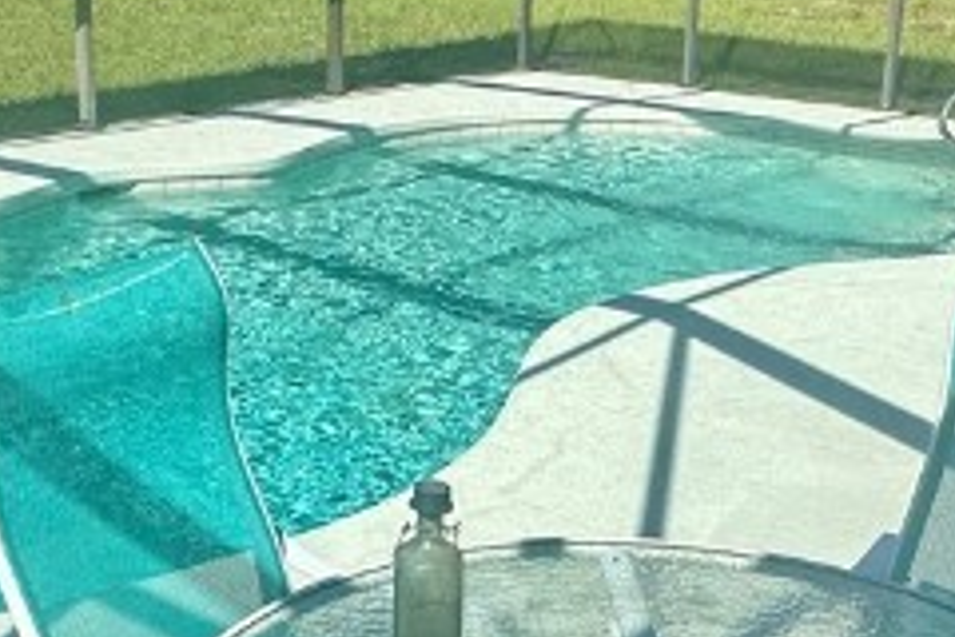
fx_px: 1645
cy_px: 454
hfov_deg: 32.2
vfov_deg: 21.8
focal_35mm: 62
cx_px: 362
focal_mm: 2.22
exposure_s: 1/1855
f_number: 2.2
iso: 50
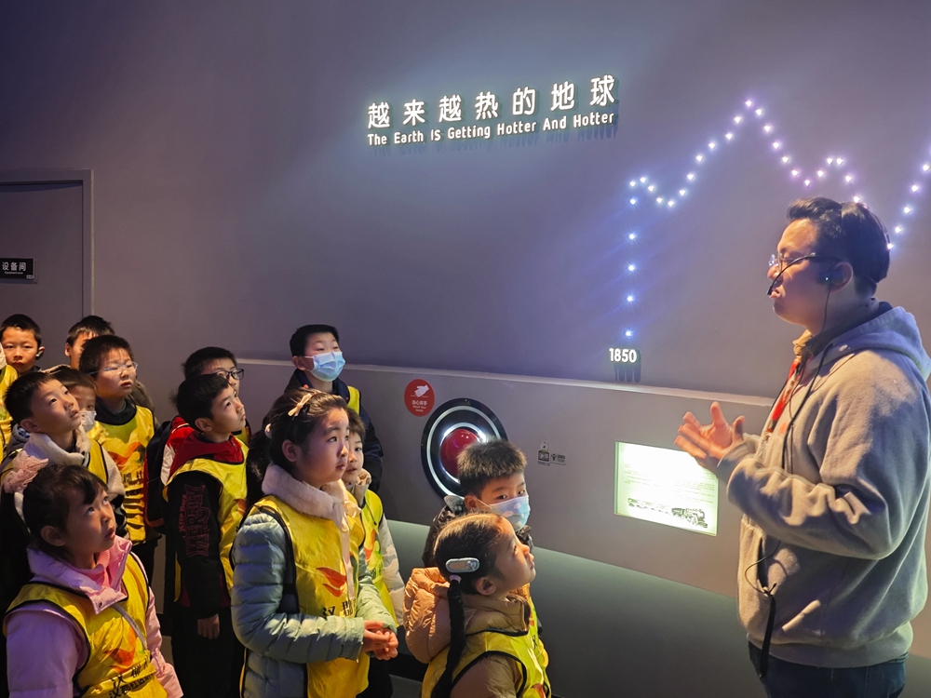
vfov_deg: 38.7
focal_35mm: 37
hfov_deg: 50.1
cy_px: 349
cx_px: 466
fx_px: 995
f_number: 1.42
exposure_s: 1/50
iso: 160
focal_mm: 6.68
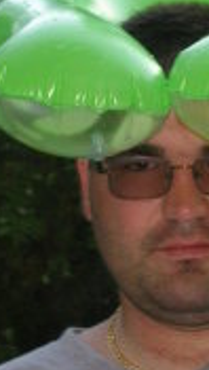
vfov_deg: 8.7
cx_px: 128
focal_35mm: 247
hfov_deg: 4.9
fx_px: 2423
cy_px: 201
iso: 86
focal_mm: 17.4
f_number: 4.9
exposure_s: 1/60.1
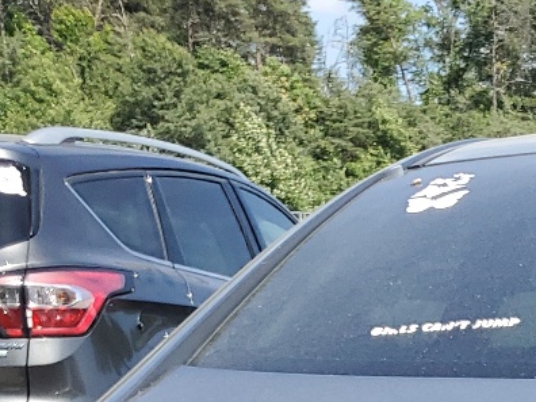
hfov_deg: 16.8
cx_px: 836
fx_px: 1626
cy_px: 805
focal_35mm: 105
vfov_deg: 12.4
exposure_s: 1/2000
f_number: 1.5
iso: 50
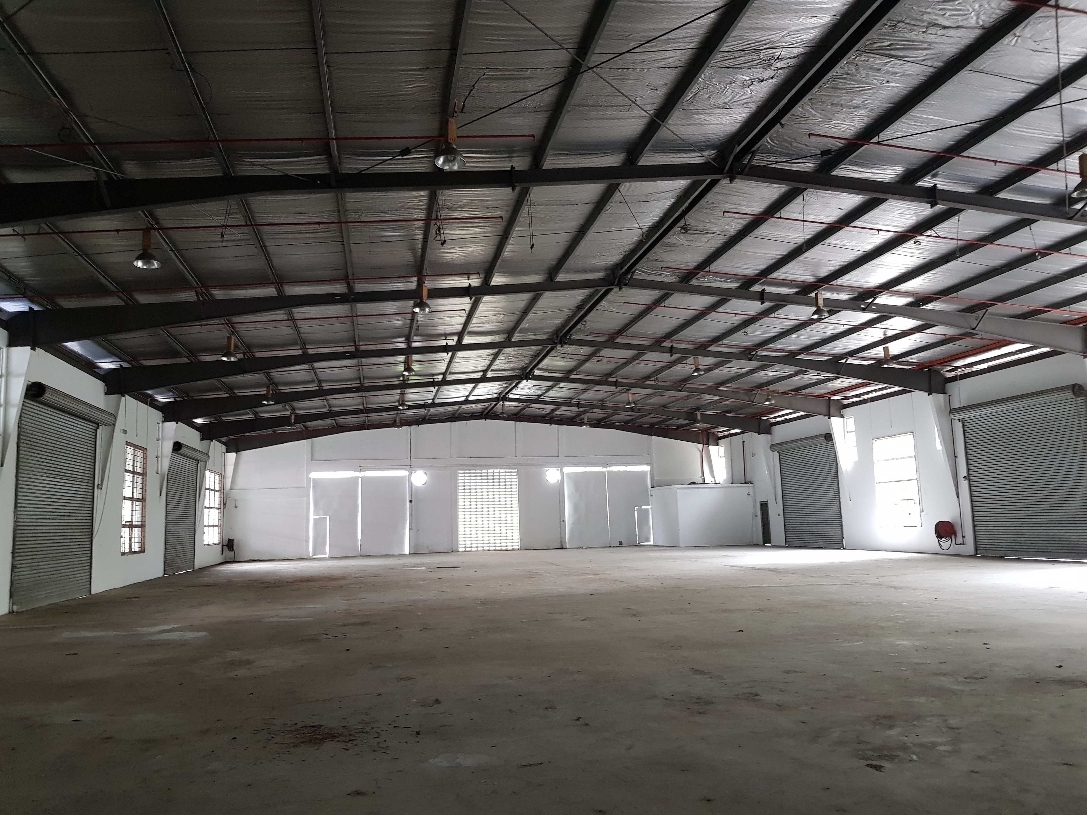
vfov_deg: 53.1
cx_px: 544
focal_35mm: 26
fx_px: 816
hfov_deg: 67.3
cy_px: 408
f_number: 1.7
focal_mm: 4.3
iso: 200
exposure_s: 1/16
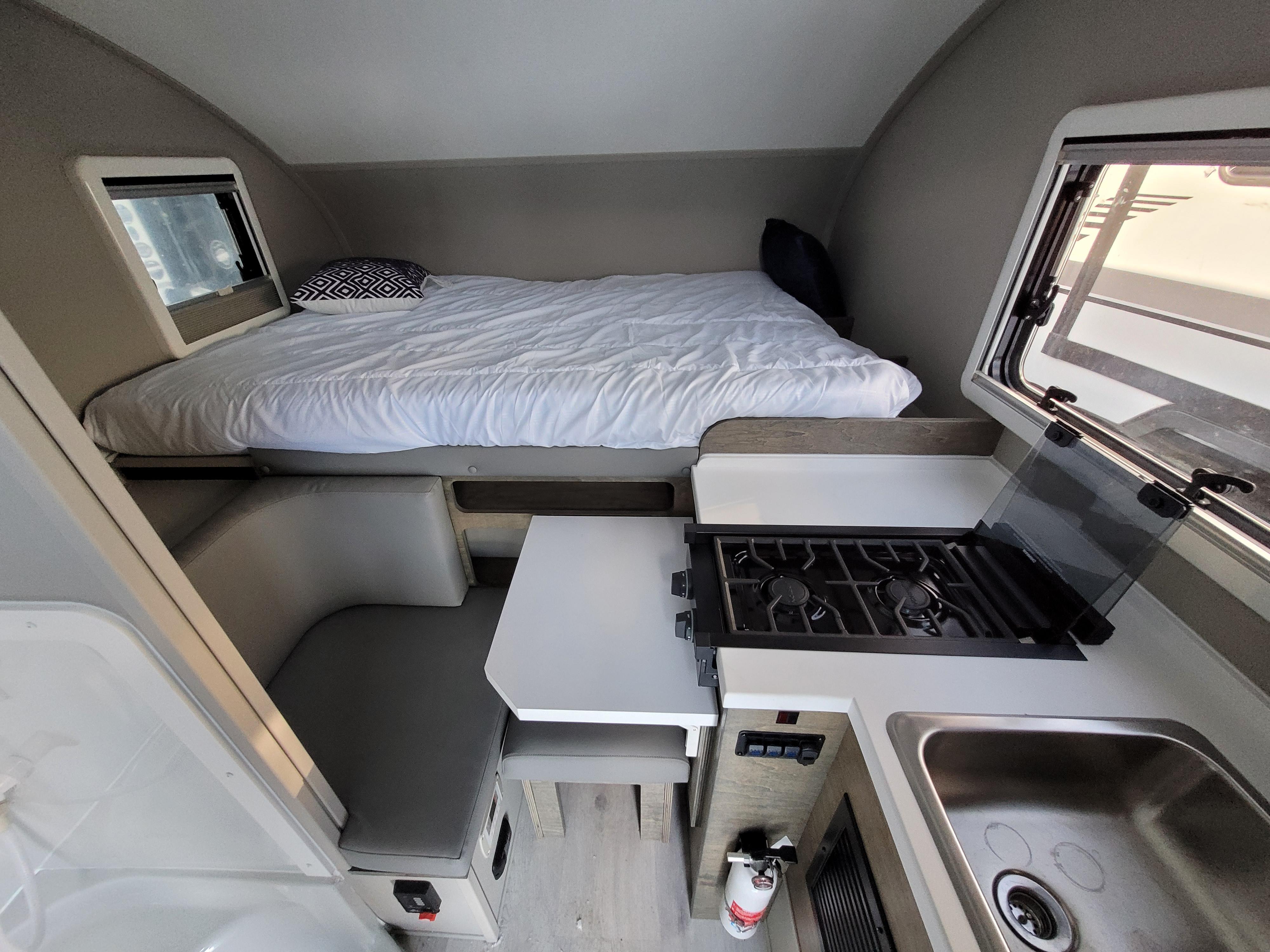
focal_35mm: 13
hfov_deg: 106.2
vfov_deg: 89.9
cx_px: 635
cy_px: 476
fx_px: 477
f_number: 2.2
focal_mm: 1.74
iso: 320
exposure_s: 1/60
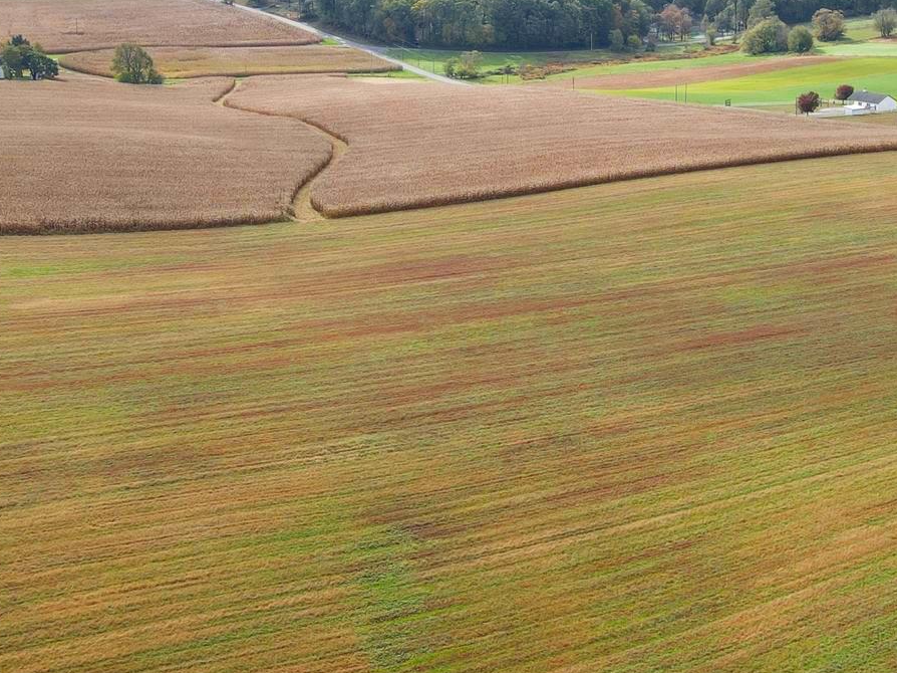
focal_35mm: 55
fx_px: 1425
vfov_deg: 26.4
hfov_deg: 34.5
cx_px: 627
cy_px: 235
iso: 100
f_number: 2.8
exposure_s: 1/320
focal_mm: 4.5
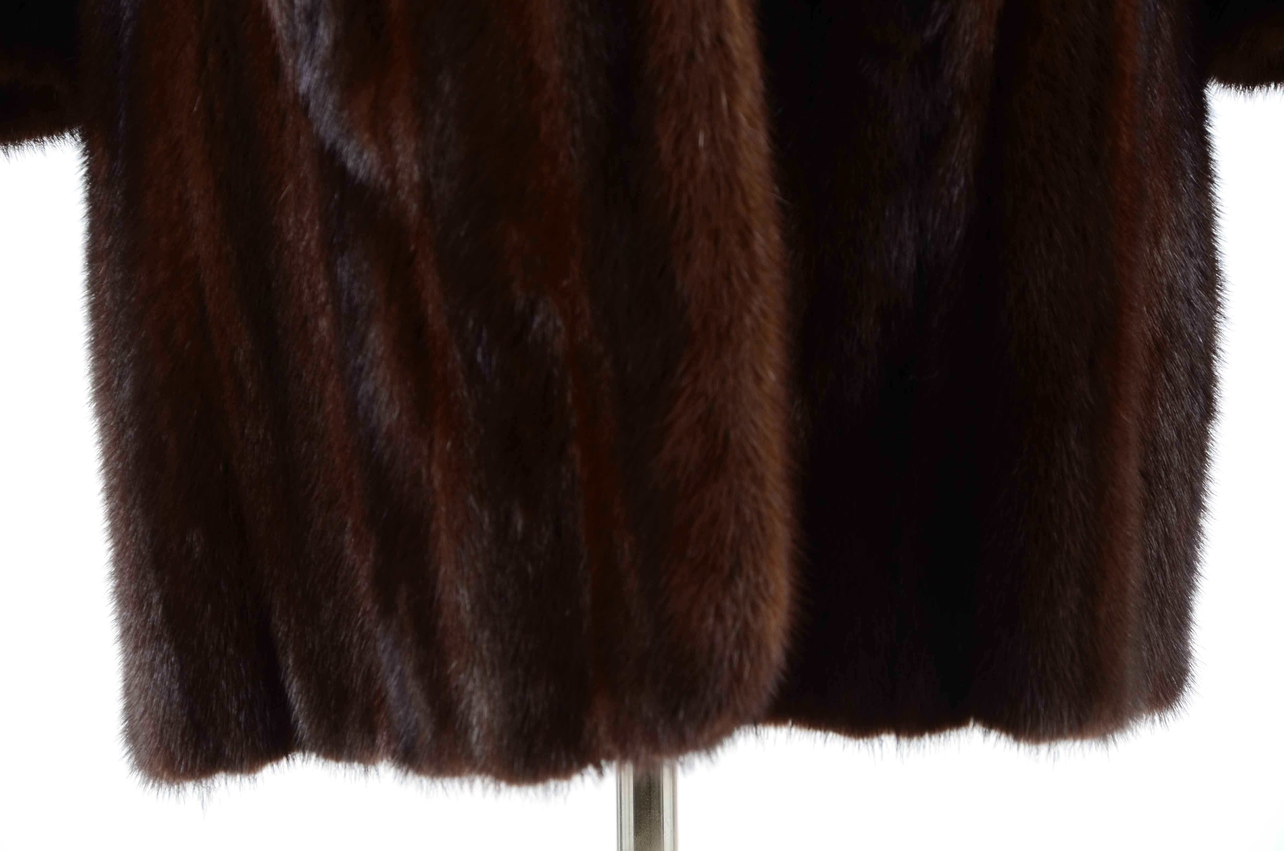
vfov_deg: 9.3
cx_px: 642
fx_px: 5232
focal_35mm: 147
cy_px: 426
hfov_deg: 14.0
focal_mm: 98
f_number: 8
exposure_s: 1/160
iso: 200
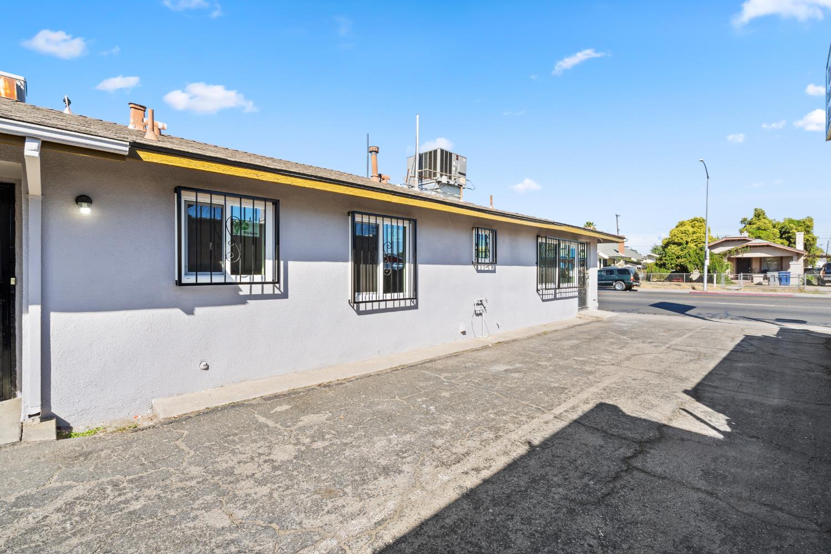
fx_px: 369
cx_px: 416
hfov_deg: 96.7
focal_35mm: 16
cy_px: 277
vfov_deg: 73.7
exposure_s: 1/30
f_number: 11
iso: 100
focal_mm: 16
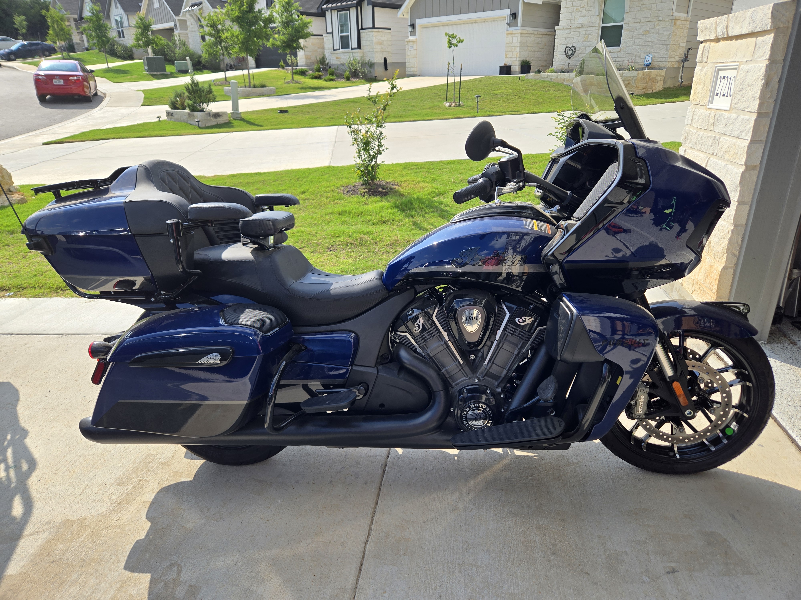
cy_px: 300
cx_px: 400
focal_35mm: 23
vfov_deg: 58.9
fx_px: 532
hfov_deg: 73.9
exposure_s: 1/1542
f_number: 1.8
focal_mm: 5.4
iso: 25
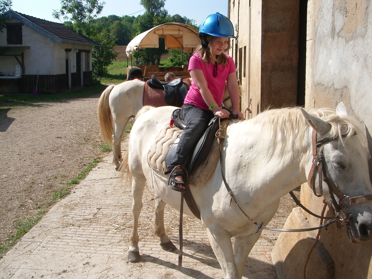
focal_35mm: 35
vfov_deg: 40.7
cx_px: 186
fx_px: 376
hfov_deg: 52.6
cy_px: 140
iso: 80
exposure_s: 1/640
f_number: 4.3
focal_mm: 5.8
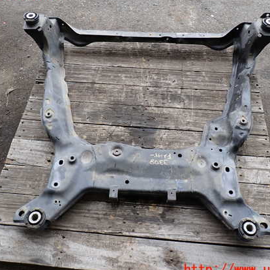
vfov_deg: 51.1
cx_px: 136
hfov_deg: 51.1
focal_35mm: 32
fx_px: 282
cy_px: 132
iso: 100
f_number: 2.8
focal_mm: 4.5
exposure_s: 1/100
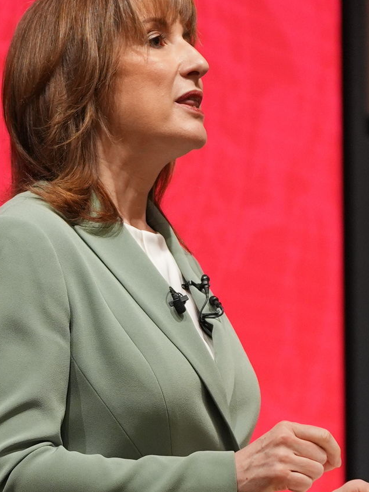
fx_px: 3979
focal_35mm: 280
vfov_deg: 7.0
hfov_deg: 5.3
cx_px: 86
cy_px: 611
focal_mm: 70
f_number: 2.8
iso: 1000
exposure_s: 1/250
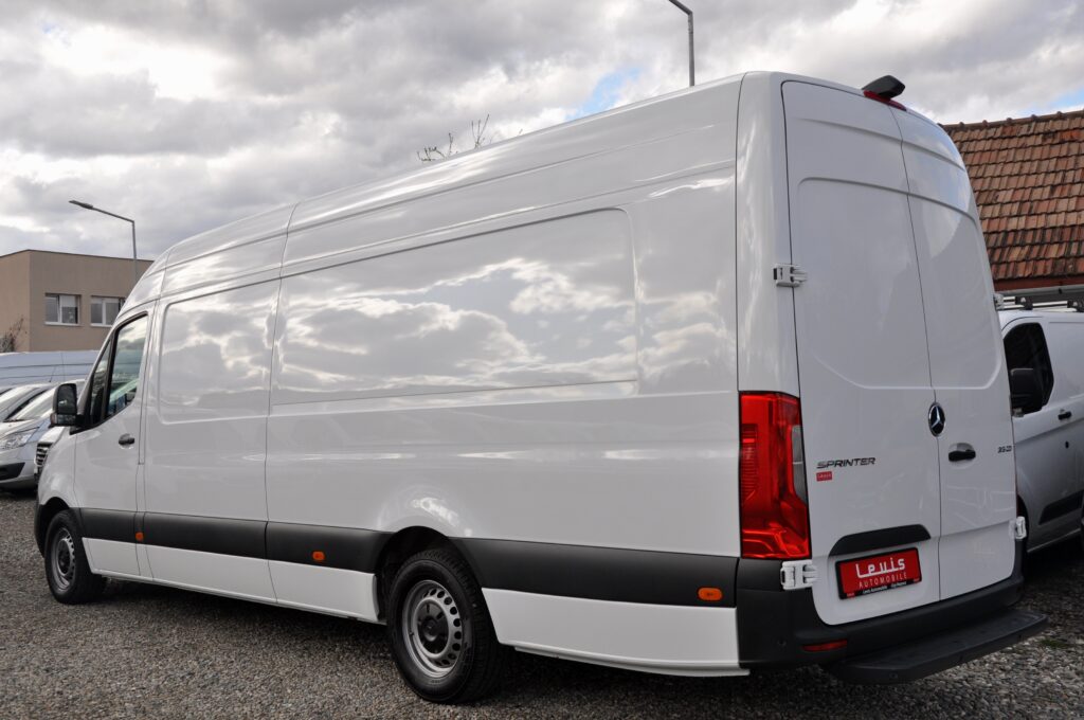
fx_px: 1083
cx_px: 542
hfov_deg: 53.2
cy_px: 360
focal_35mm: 36
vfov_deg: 36.8
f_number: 8
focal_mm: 24
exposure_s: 1/250
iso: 500
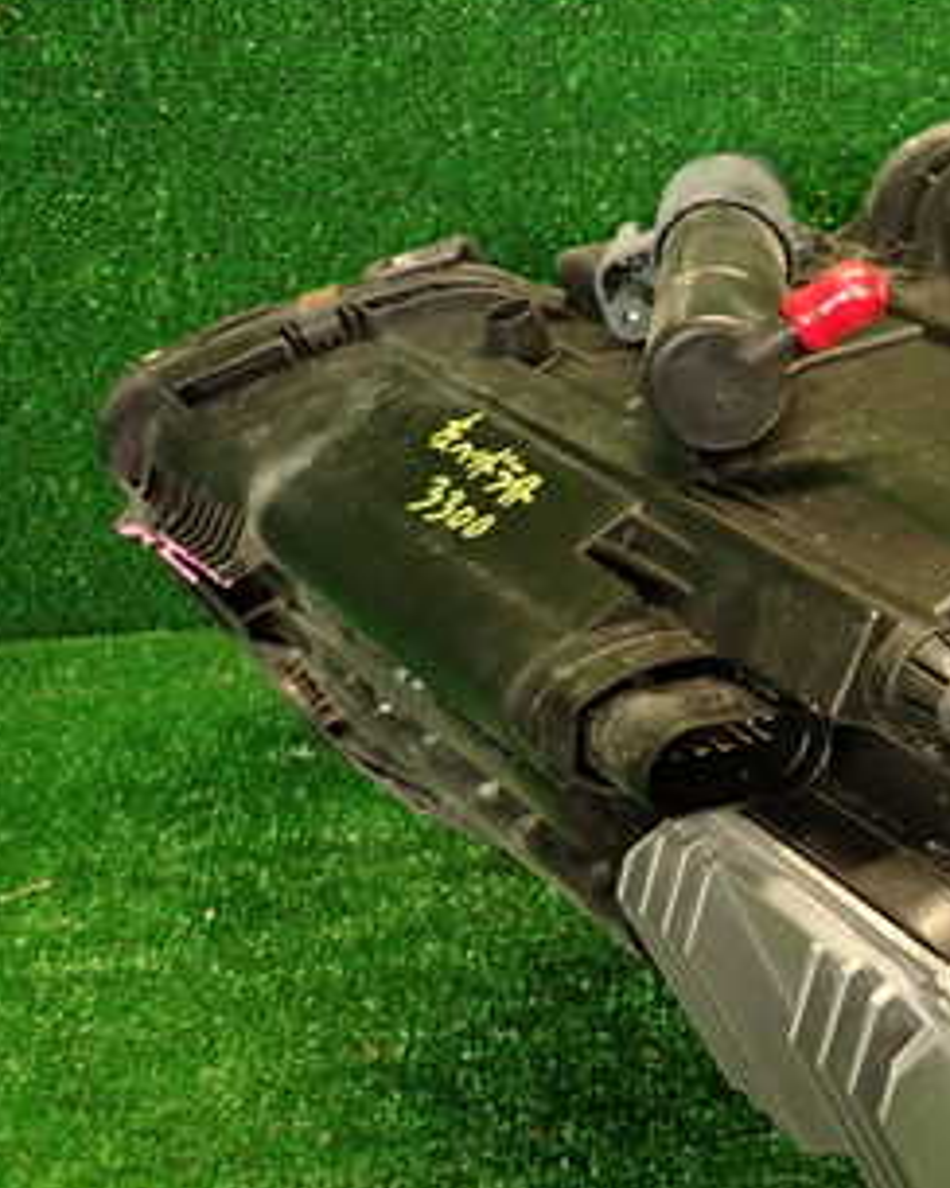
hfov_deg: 27.7
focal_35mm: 48
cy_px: 693
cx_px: 1137
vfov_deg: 38.7
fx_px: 1687
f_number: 2
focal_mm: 4.5
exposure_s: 1/30
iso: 320
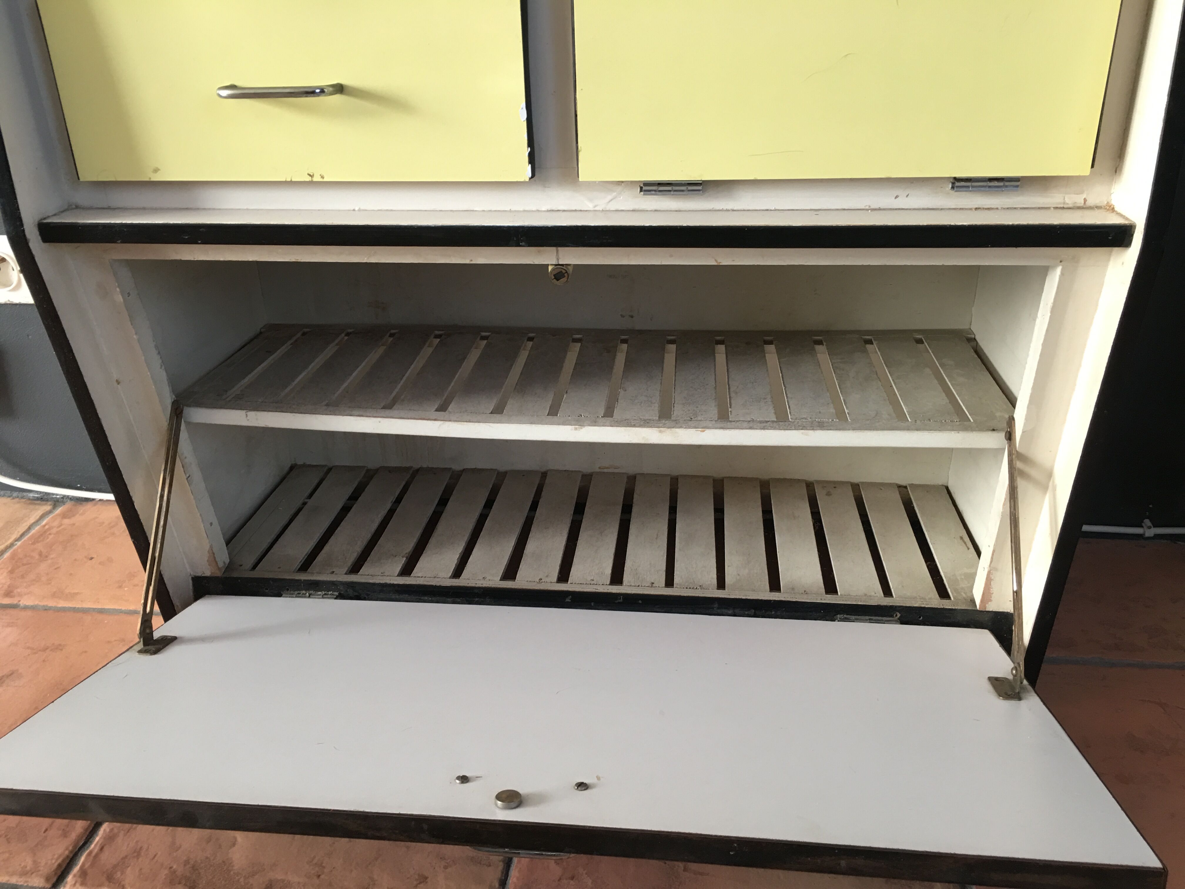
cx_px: 592
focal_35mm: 29
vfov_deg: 48.2
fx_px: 993
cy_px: 444
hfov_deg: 61.7
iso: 40
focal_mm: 4.15
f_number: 2.2
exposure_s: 1/17
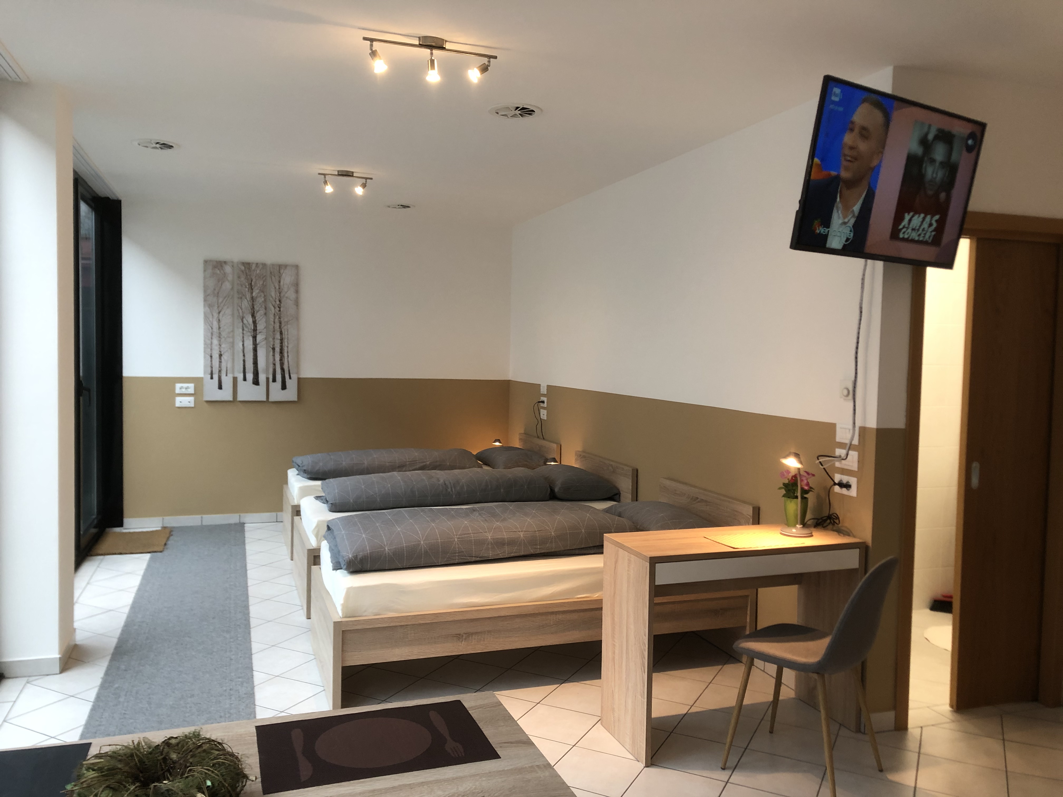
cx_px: 532
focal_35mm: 28
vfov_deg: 49.7
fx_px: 860
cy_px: 398
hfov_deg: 63.4
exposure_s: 1/25
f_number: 1.8
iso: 32
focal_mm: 3.99
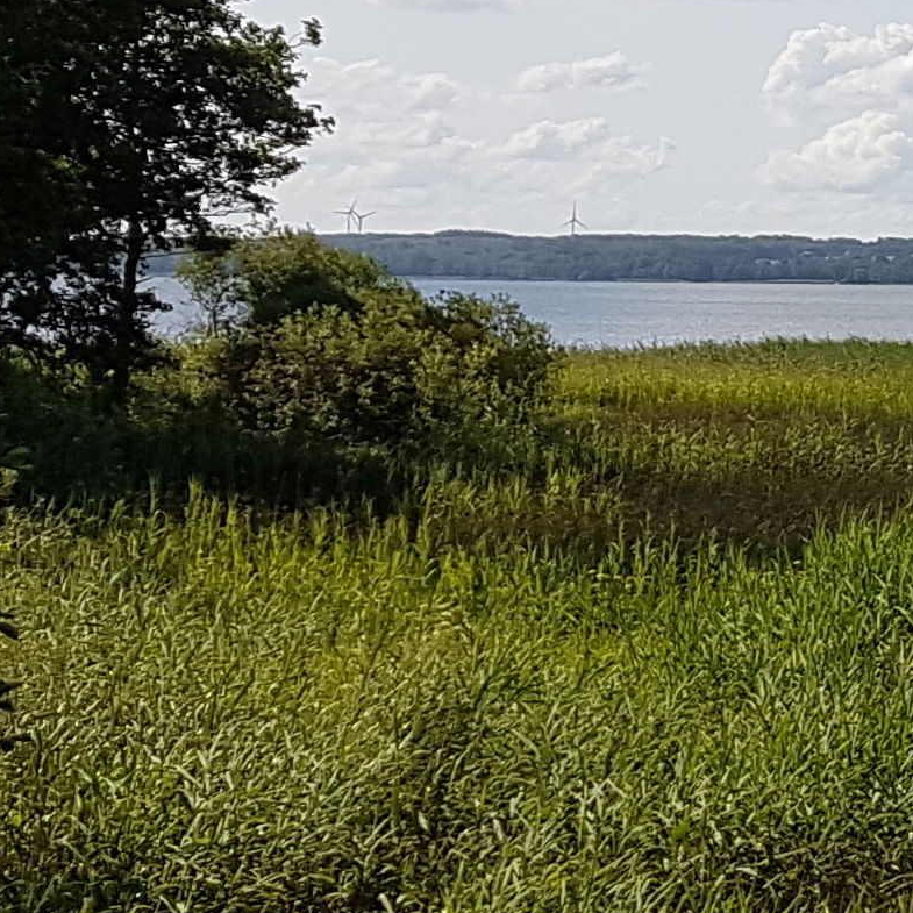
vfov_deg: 14.7
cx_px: 1662
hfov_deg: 13.3
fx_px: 3521
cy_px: 248
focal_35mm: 118
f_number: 1.7
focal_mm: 4.2
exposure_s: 1/2968
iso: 40
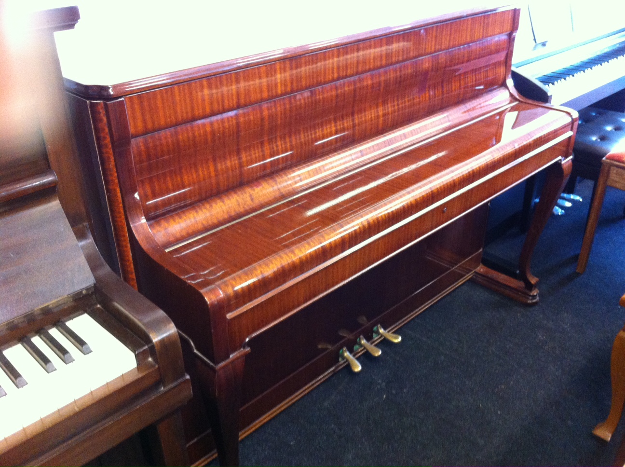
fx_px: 631
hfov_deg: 52.7
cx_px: 312
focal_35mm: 35
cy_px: 234
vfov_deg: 40.6
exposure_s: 1/15
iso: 400
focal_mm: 3.85
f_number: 2.8
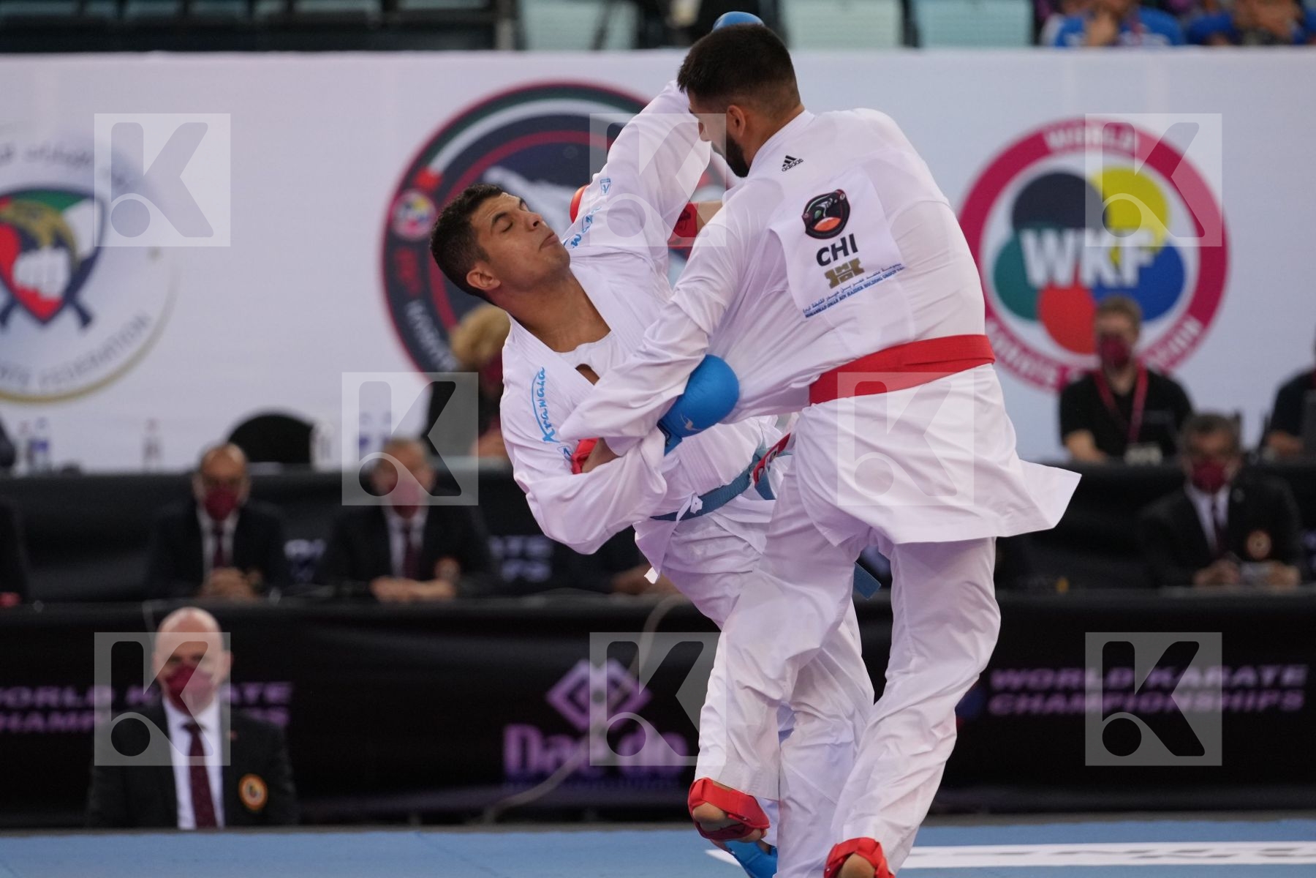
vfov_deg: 4.6
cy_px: 439
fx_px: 10966
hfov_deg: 6.9
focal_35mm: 300
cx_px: 658
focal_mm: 200
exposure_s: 1/1000
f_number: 2.8
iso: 2000
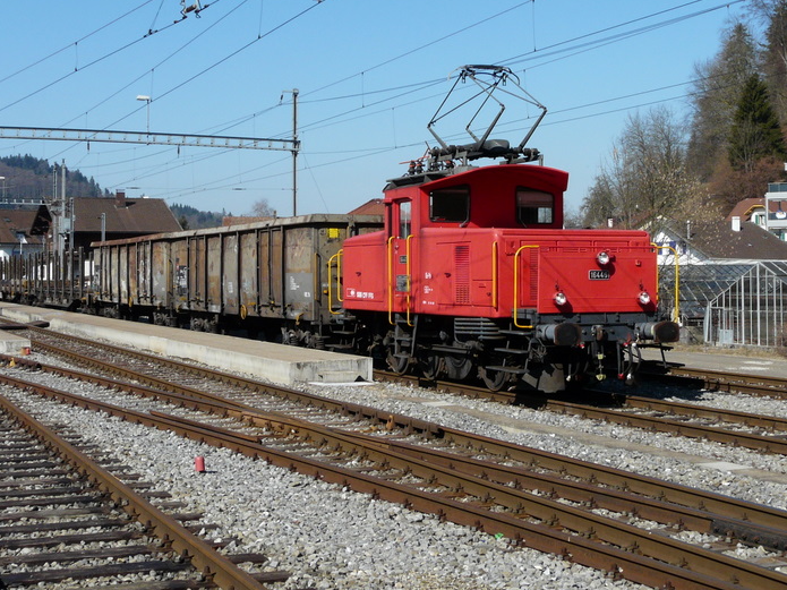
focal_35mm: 59
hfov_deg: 32.7
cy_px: 236
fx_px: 1341
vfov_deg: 24.8
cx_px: 412
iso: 100
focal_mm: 6.7
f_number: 6.3
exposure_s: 1/500
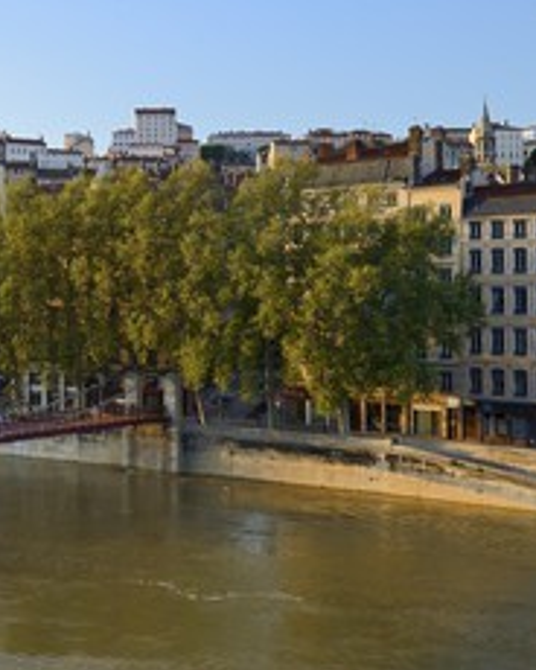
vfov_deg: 29.1
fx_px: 1289
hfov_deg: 22.1
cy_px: 288
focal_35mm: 65
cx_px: -70
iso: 200
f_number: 9
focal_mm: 38
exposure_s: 1/160
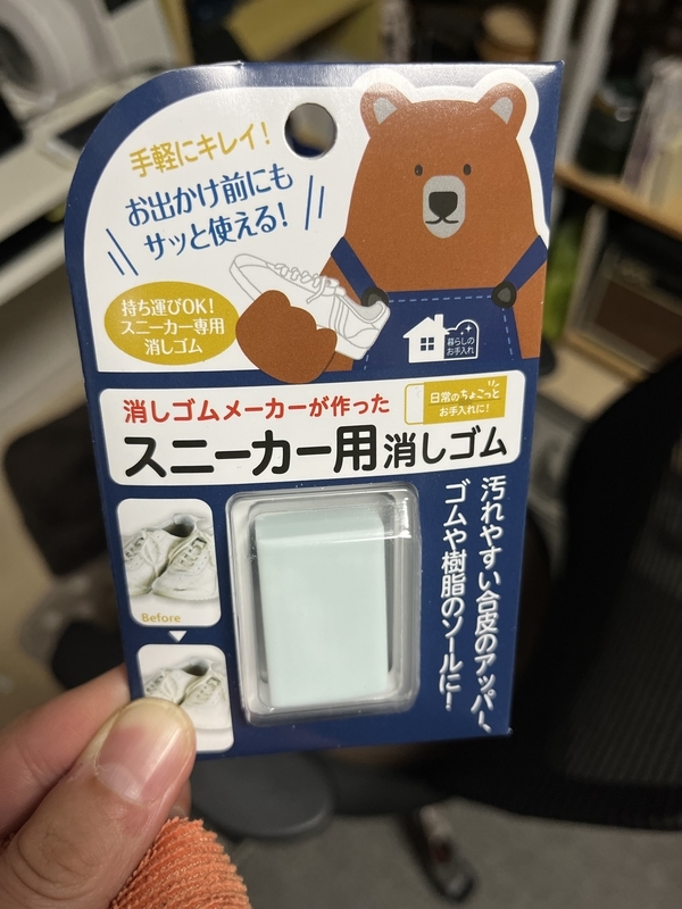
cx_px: 341
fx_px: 683
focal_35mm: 26
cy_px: 454
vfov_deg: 67.3
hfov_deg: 53.1
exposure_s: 1/100
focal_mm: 5.1
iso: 125
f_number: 1.6
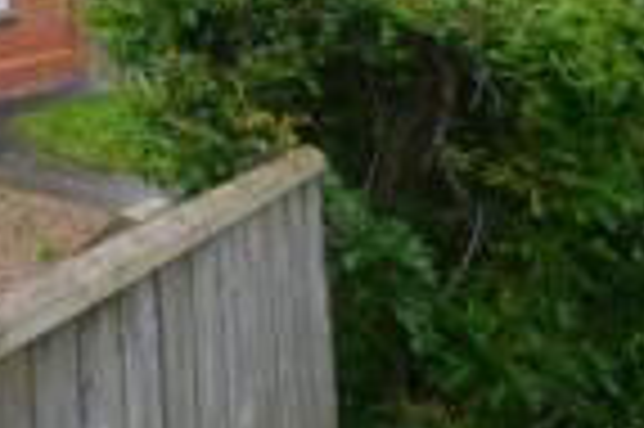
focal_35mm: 50
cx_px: -405
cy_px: -250
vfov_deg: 21.6
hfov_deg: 25.2
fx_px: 893
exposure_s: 1/125
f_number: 5.6
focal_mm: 10
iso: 200
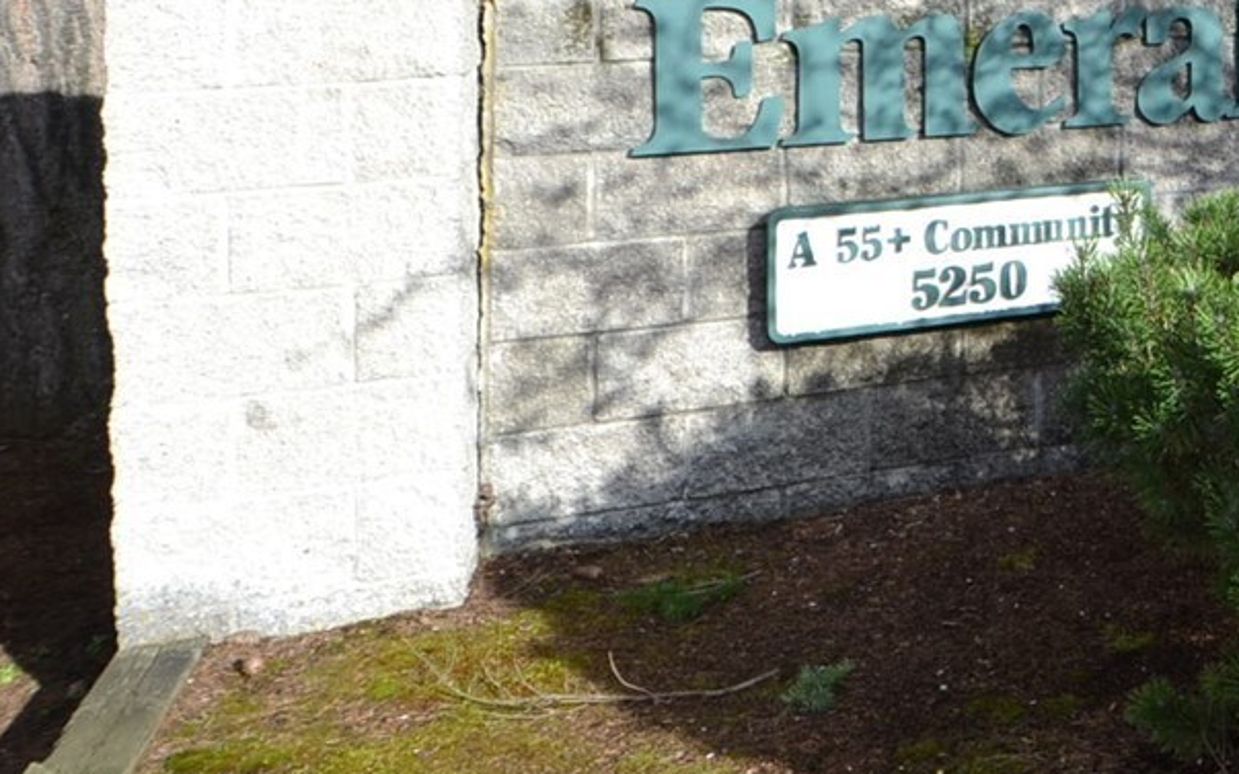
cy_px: -137
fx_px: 1452
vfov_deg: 26.7
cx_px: 1394
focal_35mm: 43
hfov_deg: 37.7
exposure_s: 1/160
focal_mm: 10
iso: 100
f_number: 6.3
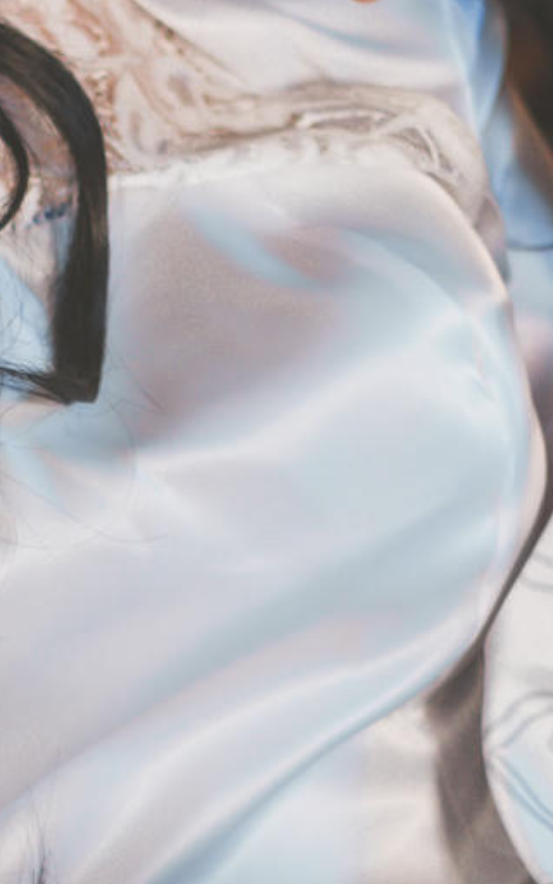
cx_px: 237
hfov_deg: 2.6
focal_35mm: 508
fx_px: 12250
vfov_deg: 4.1
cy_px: 1013
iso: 200
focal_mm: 85
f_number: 2
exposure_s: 1/40
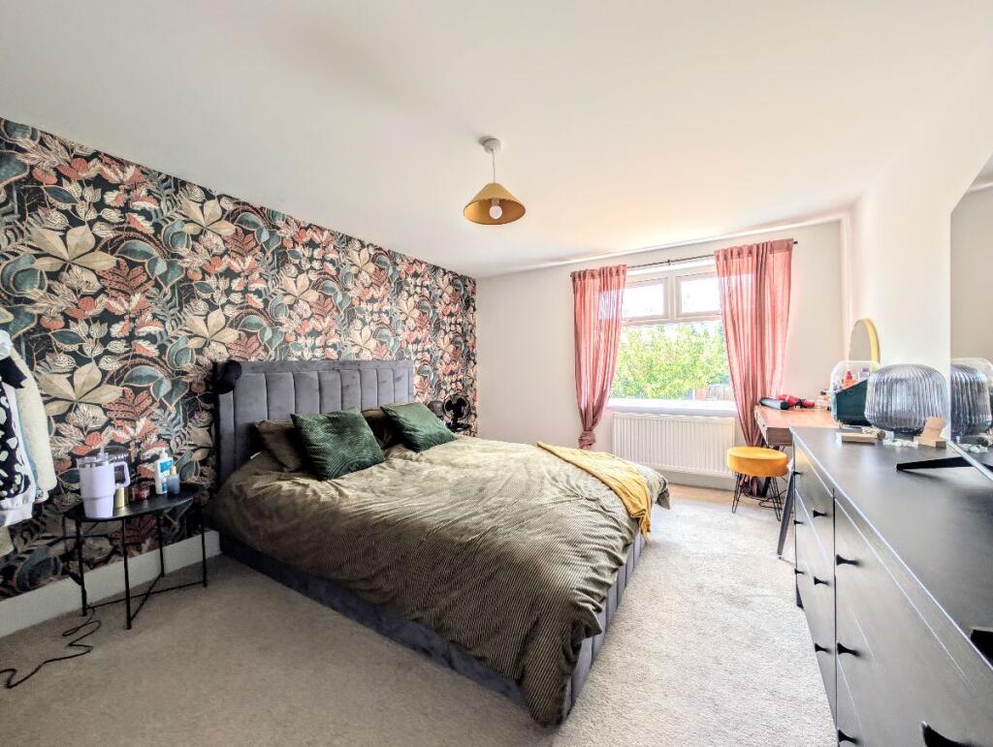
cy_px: 374
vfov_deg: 94.6
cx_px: 496
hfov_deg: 110.5
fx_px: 345
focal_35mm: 12
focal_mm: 2.02
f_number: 1.7
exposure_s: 1/233
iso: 54
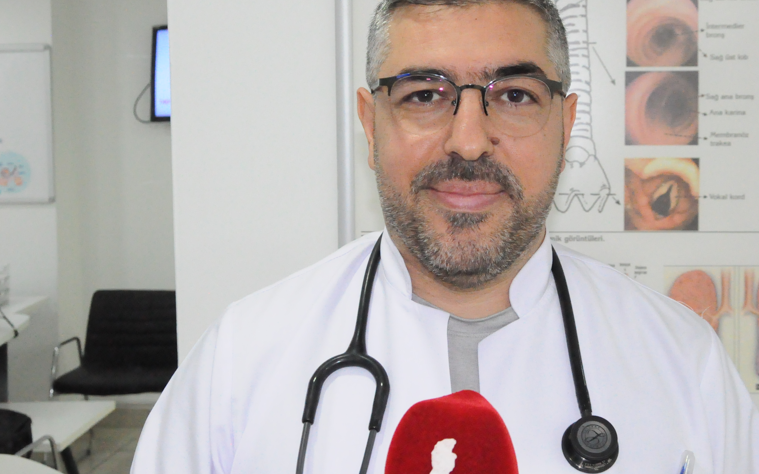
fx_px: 1076
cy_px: 216
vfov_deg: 24.9
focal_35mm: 52
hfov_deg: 38.8
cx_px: 435
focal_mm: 22
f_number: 6.3
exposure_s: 1/200
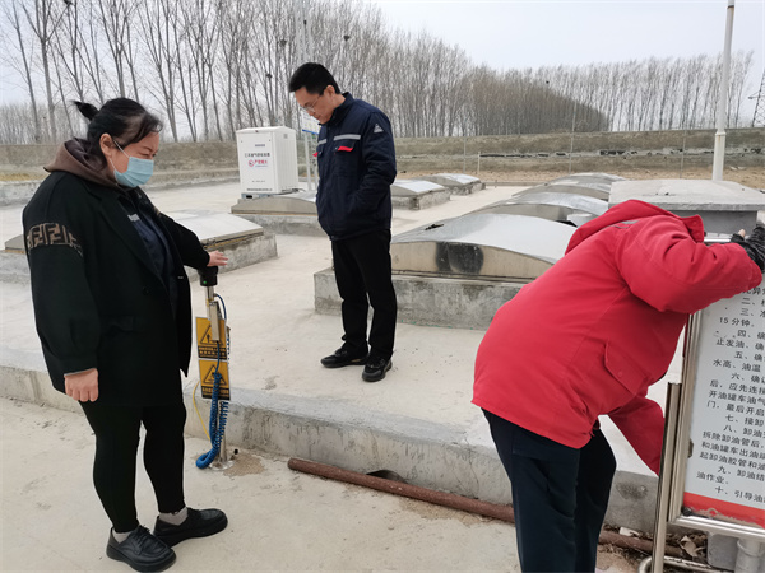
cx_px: 382
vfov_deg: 53.1
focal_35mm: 26
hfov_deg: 67.3
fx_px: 575
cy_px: 286
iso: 50
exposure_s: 1/918
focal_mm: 5.58
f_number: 1.8
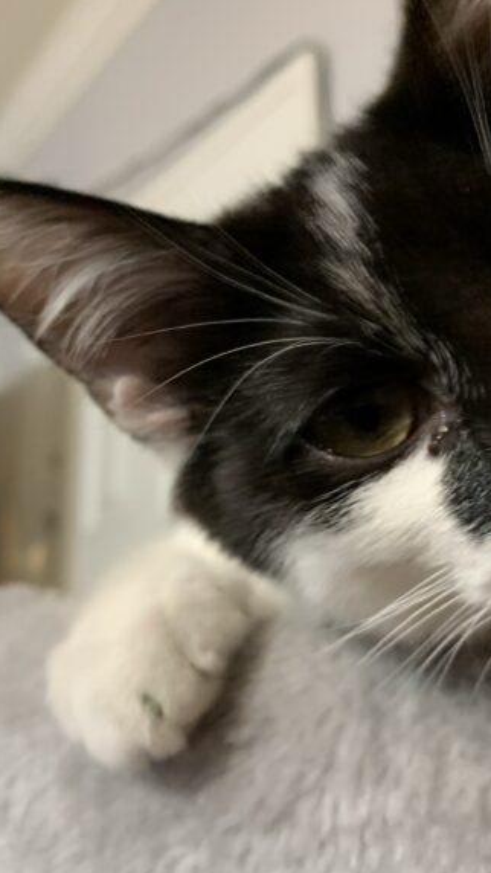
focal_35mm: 38
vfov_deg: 52.8
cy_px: 435
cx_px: 311
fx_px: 879
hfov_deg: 31.1
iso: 250
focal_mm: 4.25
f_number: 1.8
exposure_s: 1/40
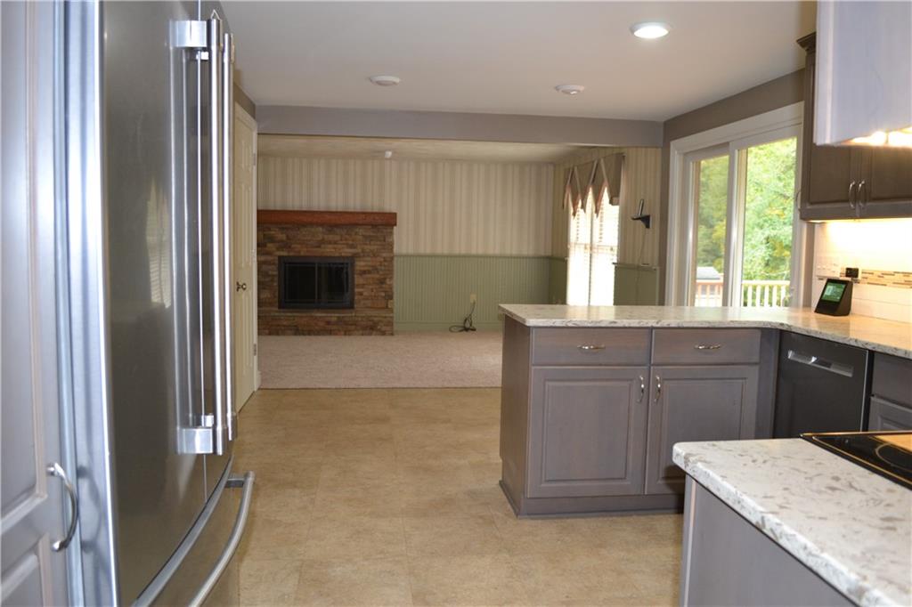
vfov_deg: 47.9
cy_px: 304
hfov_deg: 67.4
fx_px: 684
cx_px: 456
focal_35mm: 27
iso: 720
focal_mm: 18
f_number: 3.5
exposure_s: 1/60
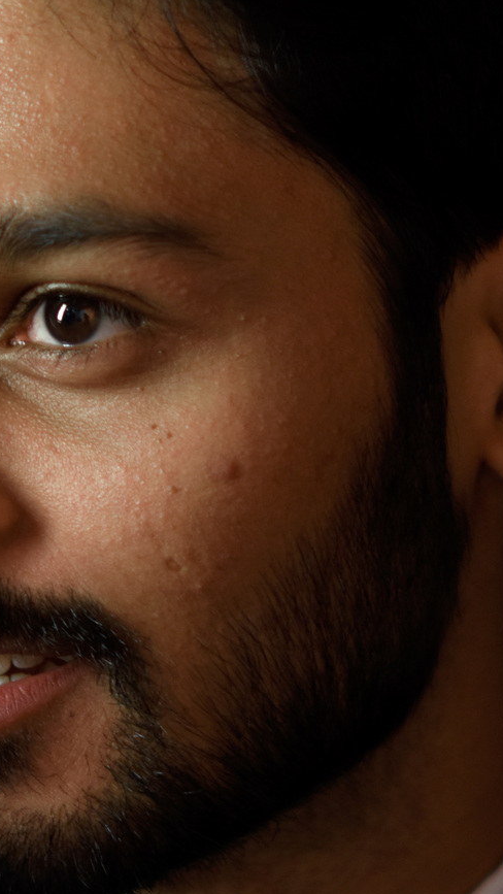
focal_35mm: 334
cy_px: 593
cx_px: -118
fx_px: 7916
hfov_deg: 3.6
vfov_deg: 6.5
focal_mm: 135
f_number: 2.8
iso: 640
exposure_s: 1/250
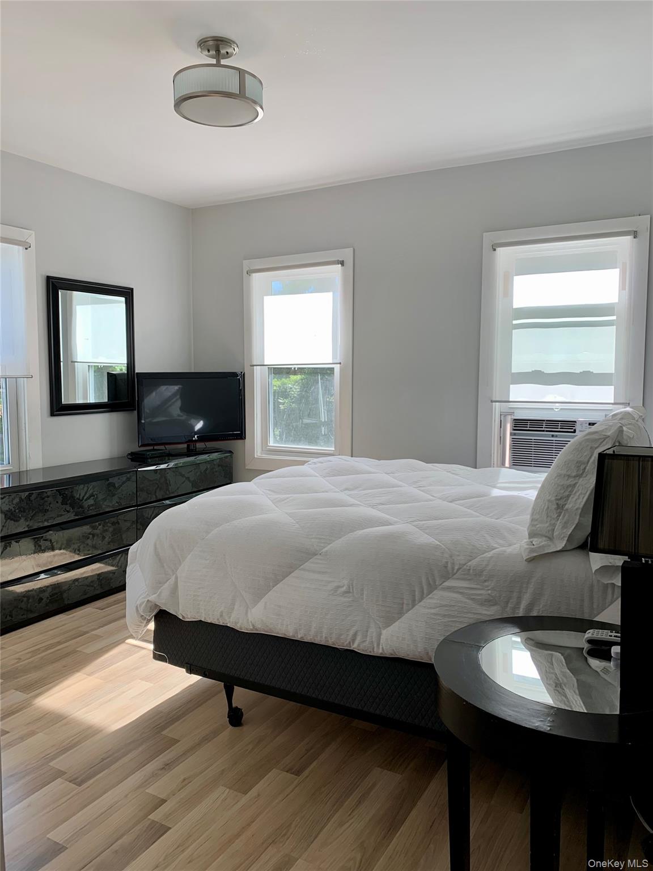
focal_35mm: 26
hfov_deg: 53.1
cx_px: 326
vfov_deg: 67.3
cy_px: 436
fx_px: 654
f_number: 1.8
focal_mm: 4.25
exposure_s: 1/122
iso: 25
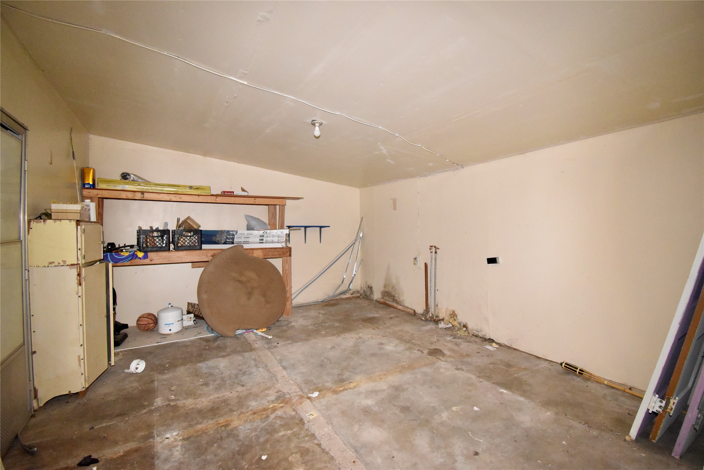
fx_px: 293
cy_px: 235
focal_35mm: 15
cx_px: 352
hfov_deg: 100.4
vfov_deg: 77.3
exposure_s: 1/60
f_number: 4.5
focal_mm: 10
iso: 4500
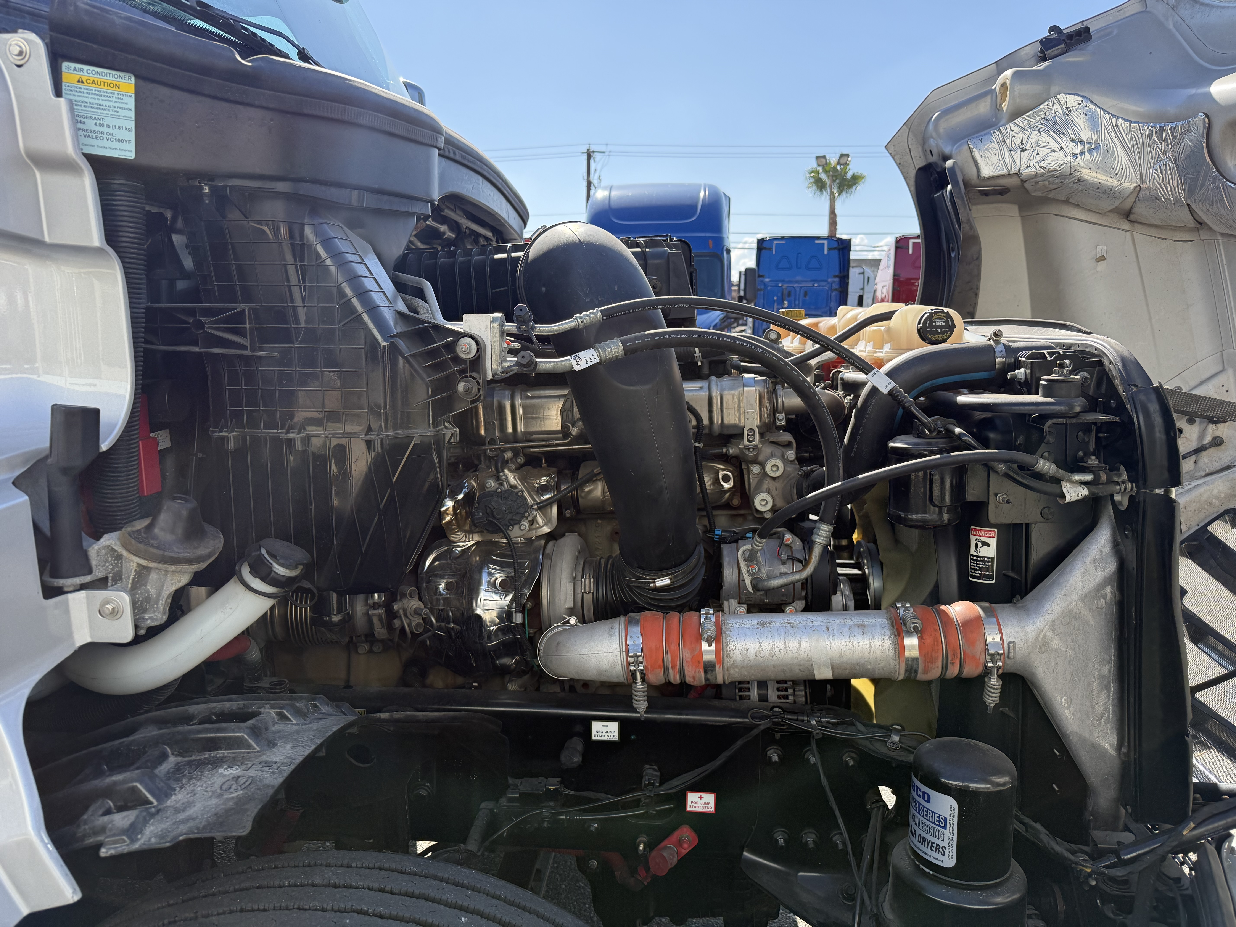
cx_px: 618
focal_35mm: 24
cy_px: 464
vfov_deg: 56.8
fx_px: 857
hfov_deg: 71.6
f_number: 1.78
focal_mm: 6.76
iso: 100
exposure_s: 1/1901
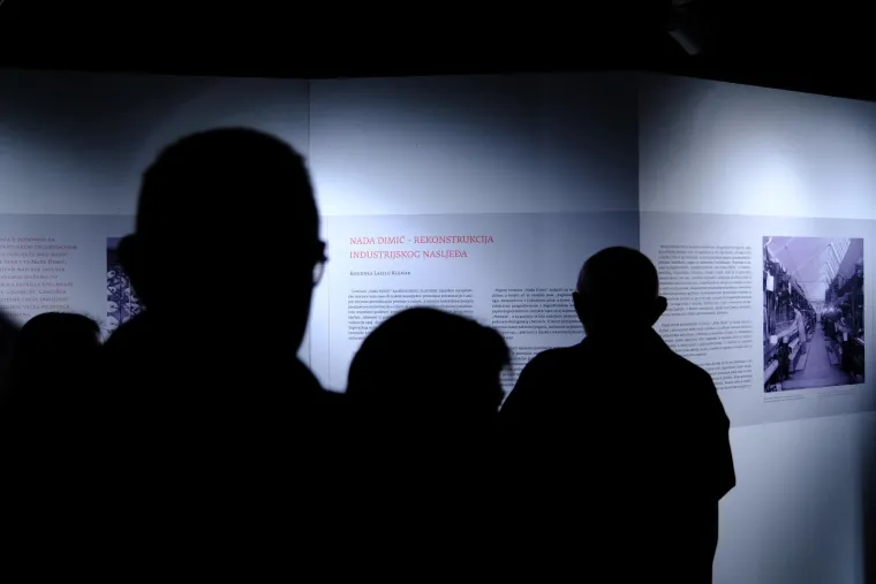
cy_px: 292
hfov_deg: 57.2
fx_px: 803
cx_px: 438
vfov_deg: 40.0
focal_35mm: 33
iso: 1600
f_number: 2.8
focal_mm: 22
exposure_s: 1/200
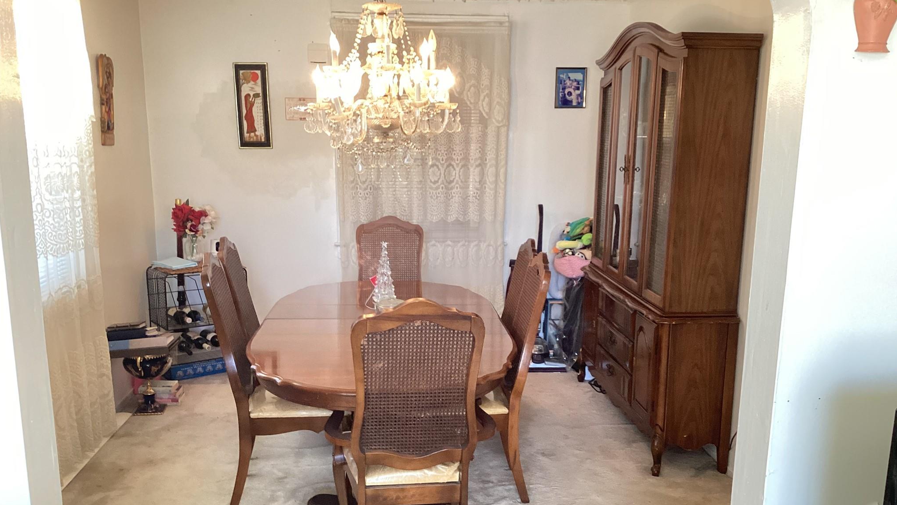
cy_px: 317
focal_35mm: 34
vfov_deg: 34.5
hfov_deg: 58.0
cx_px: 450
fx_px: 809
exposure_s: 1/60
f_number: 2.4
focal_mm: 3.3
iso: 250
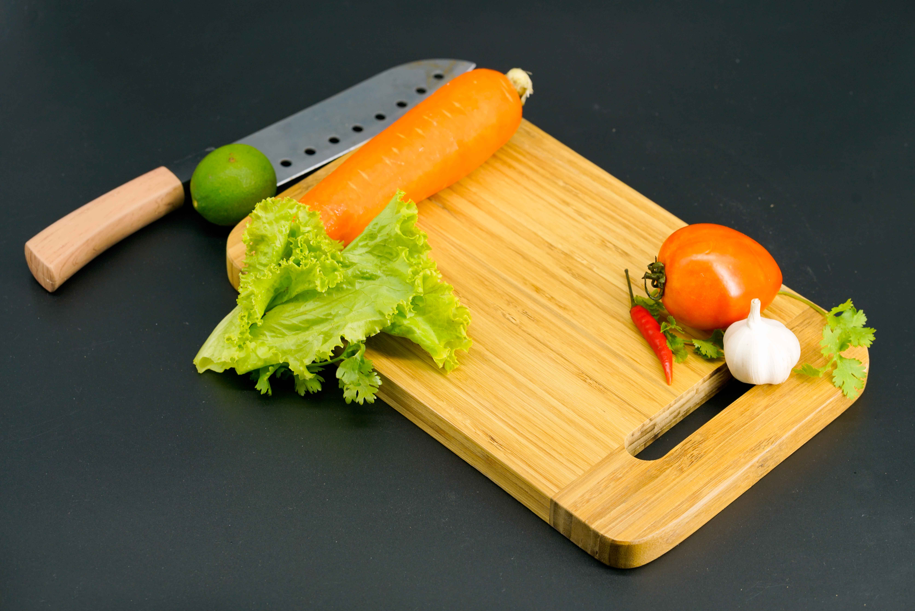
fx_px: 2161
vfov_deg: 16.1
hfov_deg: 23.9
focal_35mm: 85
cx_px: 458
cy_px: 306
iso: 400
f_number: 8
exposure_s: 1/100
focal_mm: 85
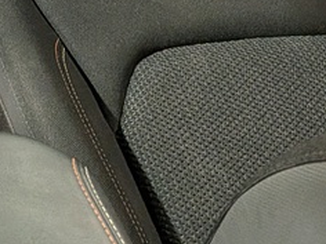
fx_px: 979
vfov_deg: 13.1
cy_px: -174
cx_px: -163
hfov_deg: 17.1
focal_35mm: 104
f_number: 1.7
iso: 30
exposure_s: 1/120
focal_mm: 4.53
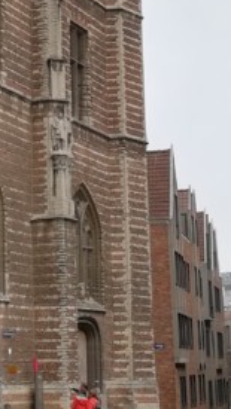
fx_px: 1022
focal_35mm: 94
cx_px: 22
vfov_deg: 22.1
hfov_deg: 12.8
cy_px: 42
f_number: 2.2
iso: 50
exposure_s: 1/1196
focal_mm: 3.83
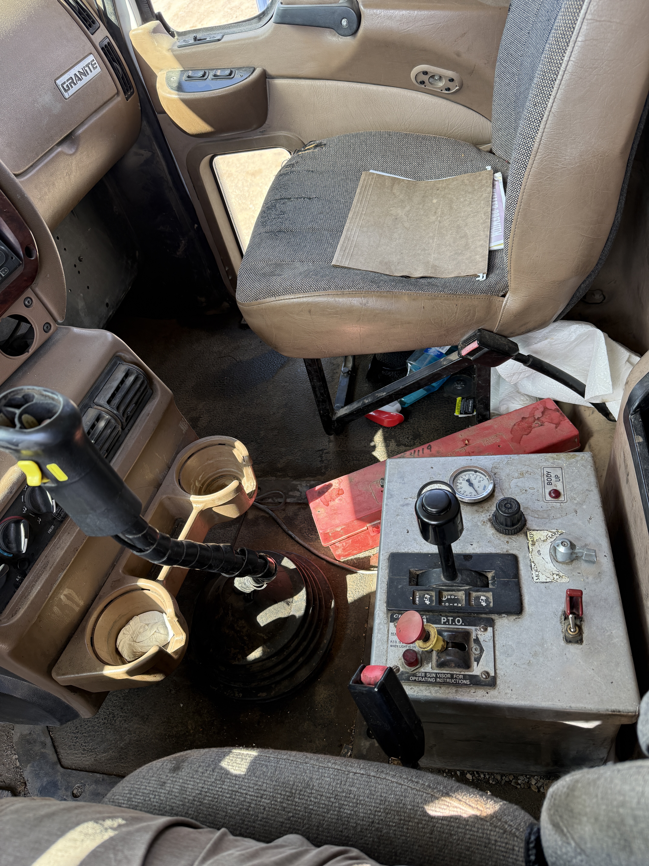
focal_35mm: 24
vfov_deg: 71.6
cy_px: 433
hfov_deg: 56.8
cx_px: 324
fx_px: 600
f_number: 1.78
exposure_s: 1/226
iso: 125
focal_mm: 6.76
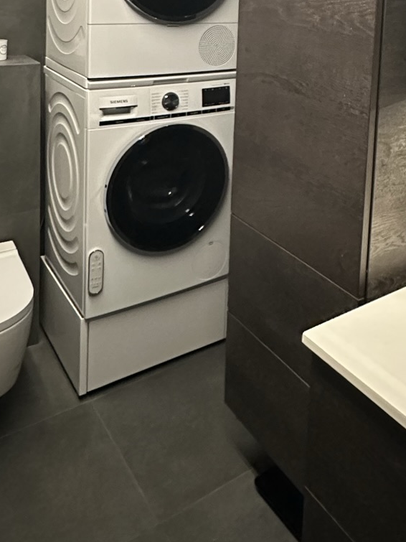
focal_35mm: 38
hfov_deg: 36.2
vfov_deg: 43.7
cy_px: 32
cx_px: 334
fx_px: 594
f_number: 2.2
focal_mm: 2.22
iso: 1250
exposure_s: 1/40
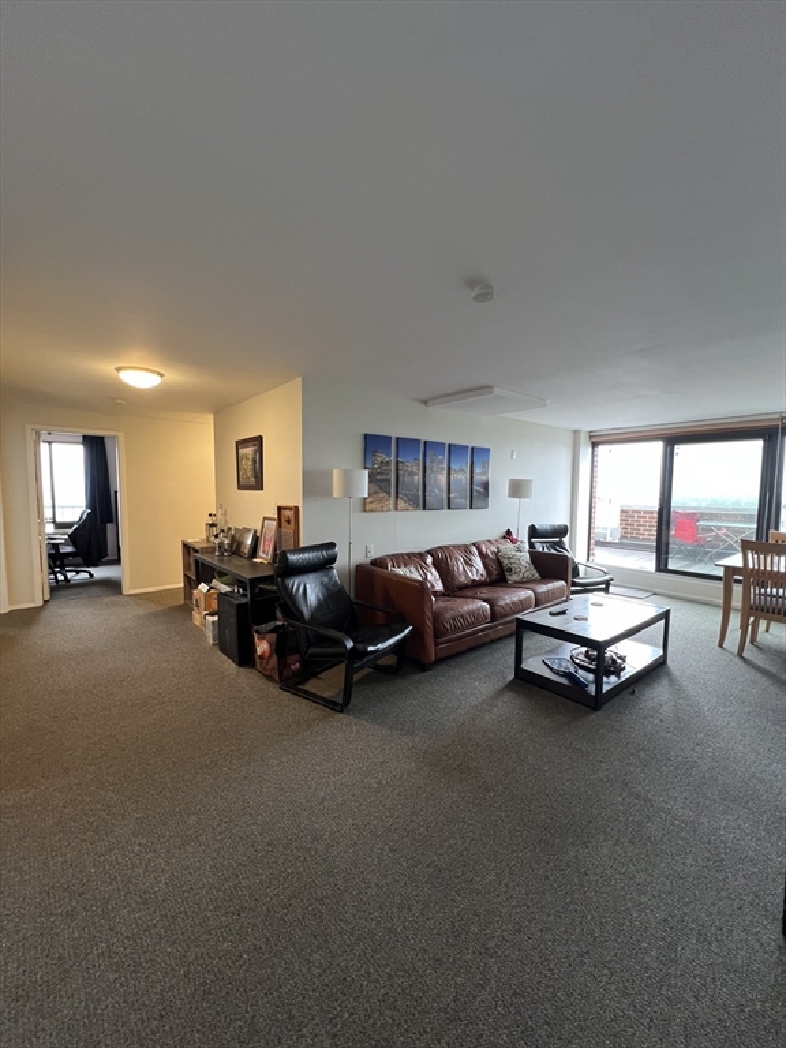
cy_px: 524
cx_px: 393
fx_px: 394
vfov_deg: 106.2
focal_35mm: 13
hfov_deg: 89.9
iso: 250
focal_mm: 1.57
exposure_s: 1/60
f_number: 1.8
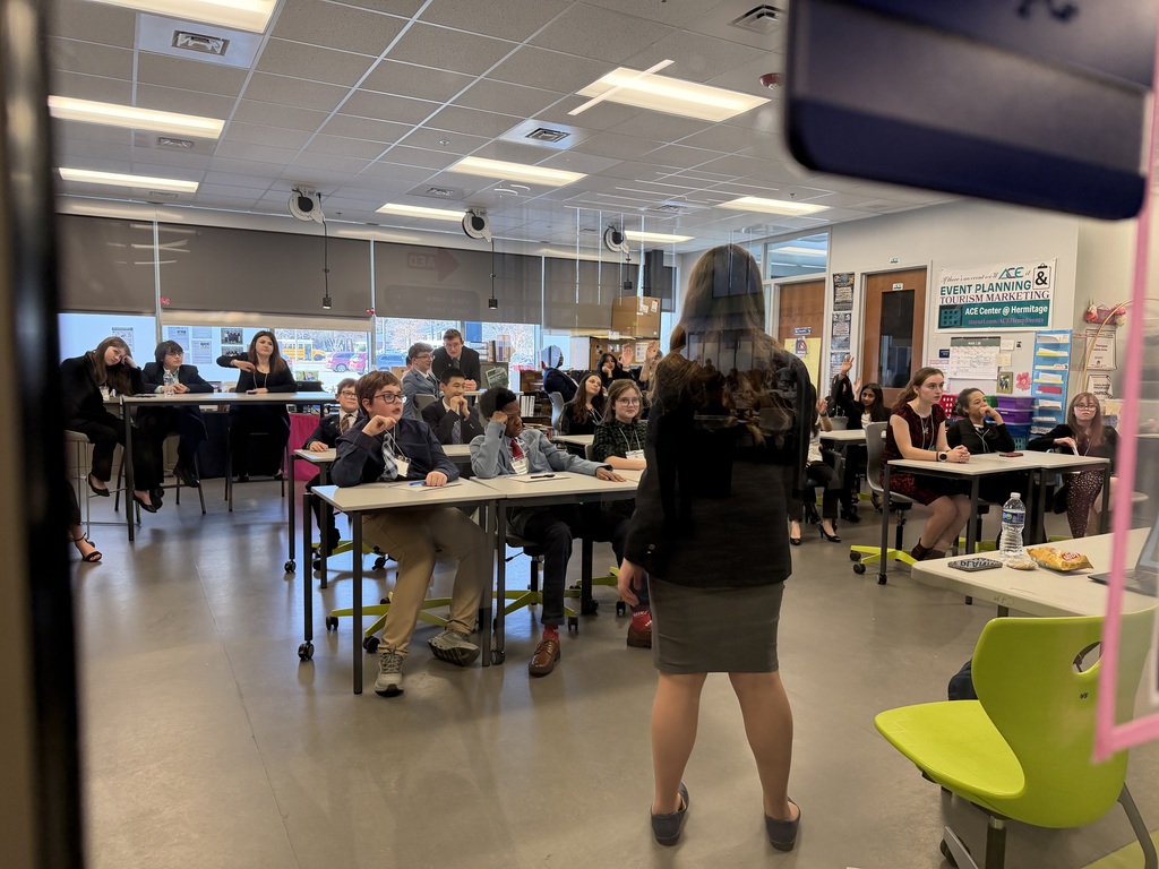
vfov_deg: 56.8
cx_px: 580
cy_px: 434
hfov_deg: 71.6
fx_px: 804
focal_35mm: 24
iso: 200
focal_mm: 6.76
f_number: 1.78
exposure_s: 1/126
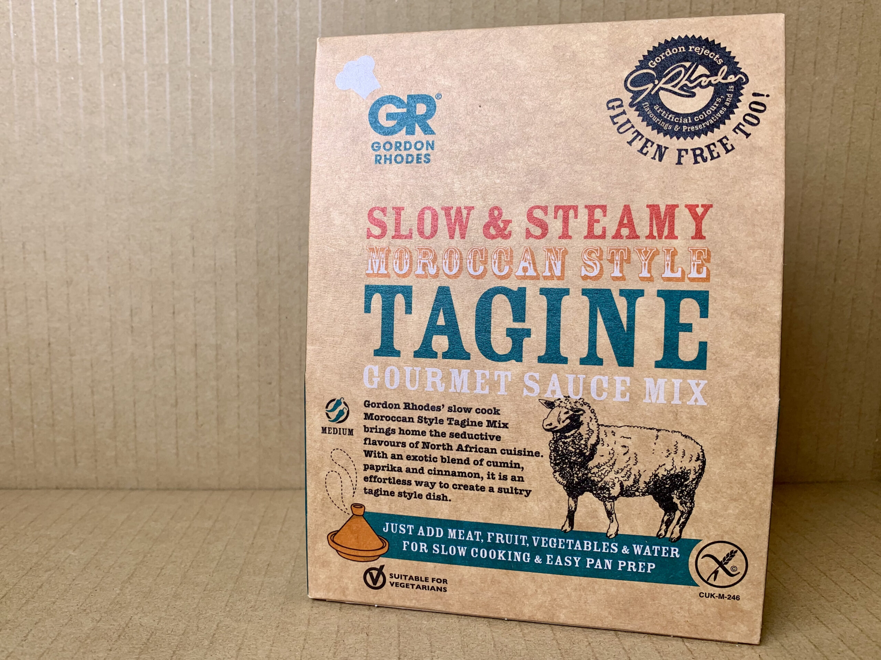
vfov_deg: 53.1
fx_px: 662
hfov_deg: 67.3
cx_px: 440
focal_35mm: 26
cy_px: 330
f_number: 1.8
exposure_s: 1/172
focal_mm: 4.25
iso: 25
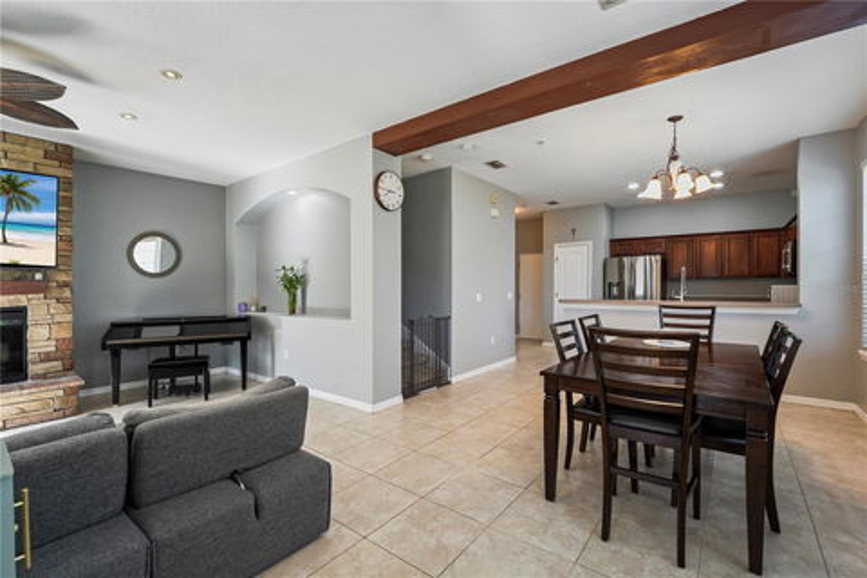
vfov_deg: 81.2
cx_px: 434
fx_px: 337
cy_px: 289
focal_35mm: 14
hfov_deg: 104.3
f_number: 8
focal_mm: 14
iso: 100
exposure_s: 1.6
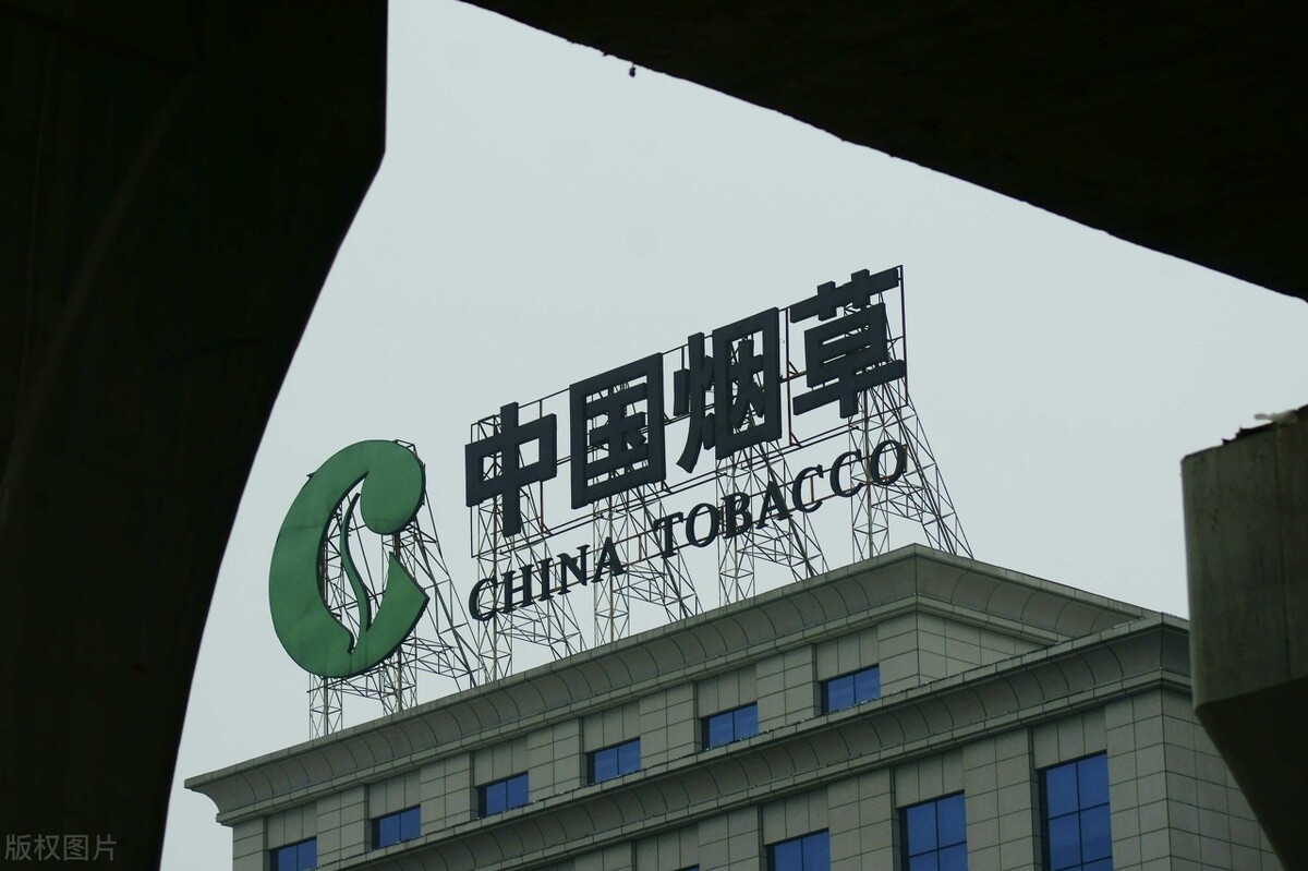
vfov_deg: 9.1
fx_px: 5447
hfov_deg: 13.7
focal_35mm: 150
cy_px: 436
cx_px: 654
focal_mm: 100
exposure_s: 1/250
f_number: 5
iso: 200
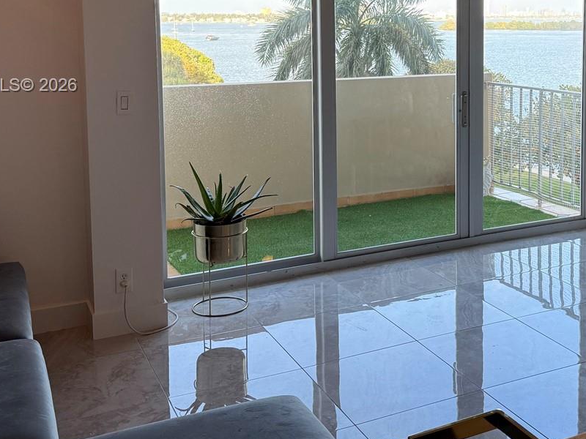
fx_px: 813
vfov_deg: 29.6
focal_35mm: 48
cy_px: 86
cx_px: 435
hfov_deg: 38.7
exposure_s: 1/262
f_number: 1.78
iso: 100
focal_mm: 6.76
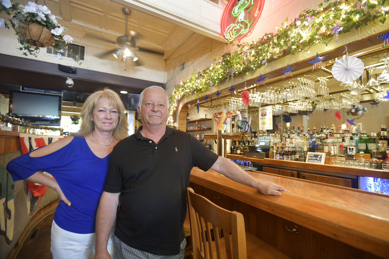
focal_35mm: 17
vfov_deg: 70.4
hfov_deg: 93.3
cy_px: 130
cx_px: 194
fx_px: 184
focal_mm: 17
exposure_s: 1/15
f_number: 2.8
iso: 1250
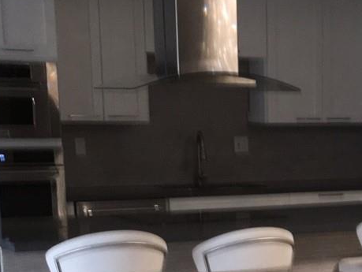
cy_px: 326
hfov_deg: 18.6
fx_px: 1057
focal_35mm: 101
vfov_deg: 14.2
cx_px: 406
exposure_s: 1/20
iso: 64
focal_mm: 4.15
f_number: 2.2
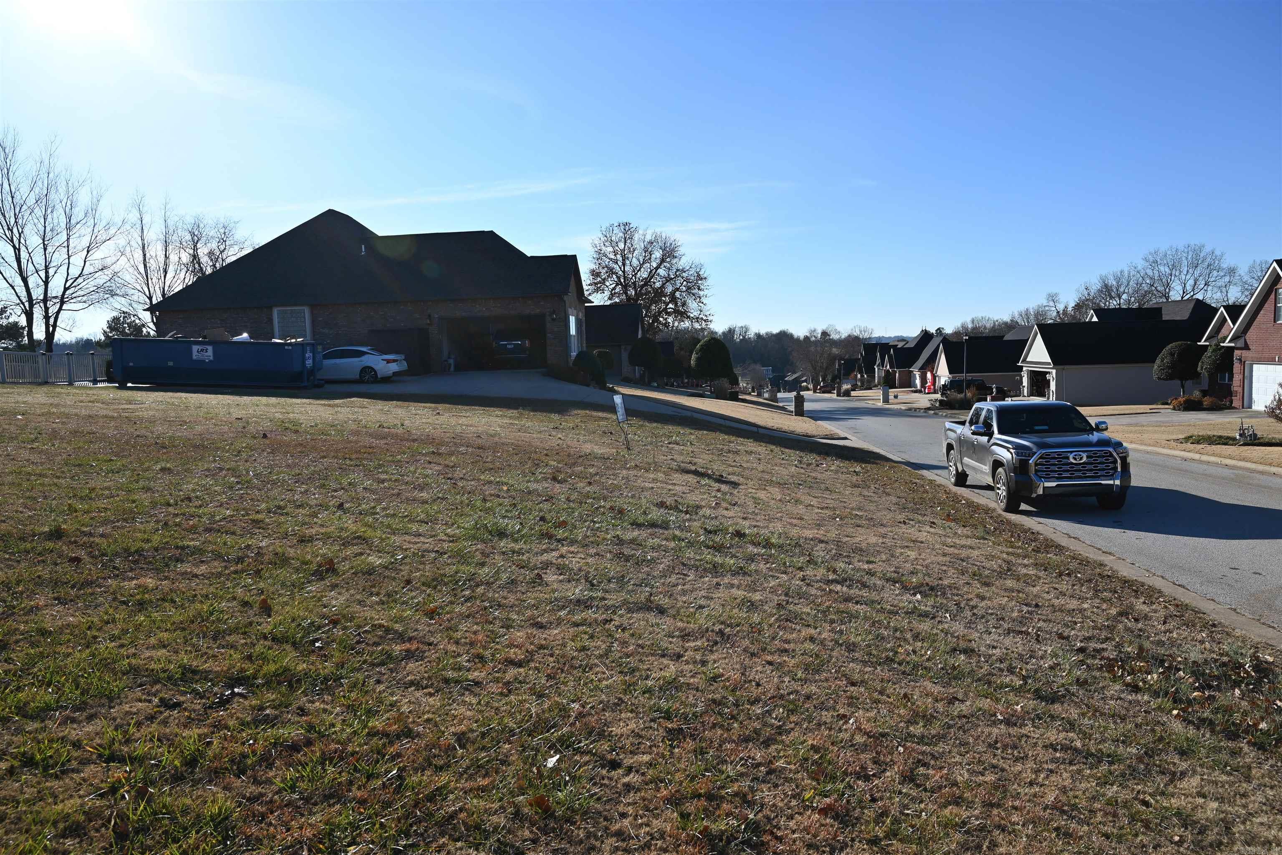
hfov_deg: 73.7
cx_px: 641
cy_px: 428
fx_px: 855
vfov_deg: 53.2
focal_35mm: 24
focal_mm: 24
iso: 100
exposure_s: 1/400
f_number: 7.1
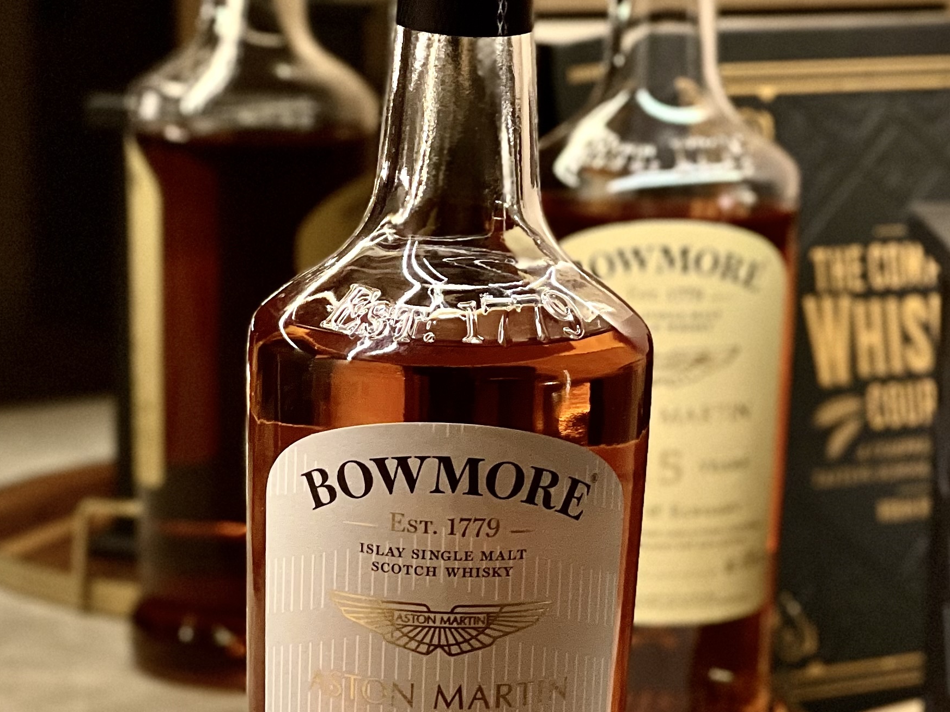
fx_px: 4062
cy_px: 630
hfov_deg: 13.3
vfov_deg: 10.0
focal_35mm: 148
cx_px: 378
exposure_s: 1/35
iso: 200
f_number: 2.2
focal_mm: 7.5
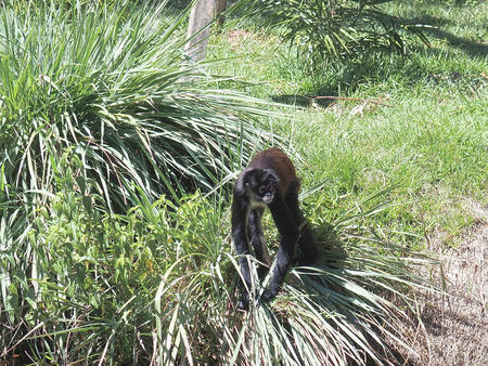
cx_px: 244
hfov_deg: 12.0
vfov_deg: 9.0
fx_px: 2327
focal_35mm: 165
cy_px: 183
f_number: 3.5
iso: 100
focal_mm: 35
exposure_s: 1/640
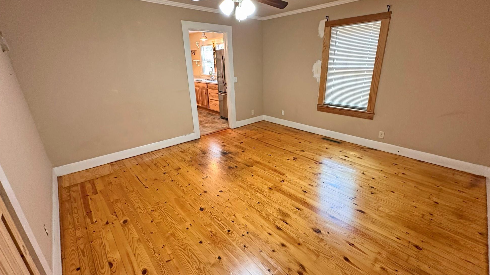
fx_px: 208
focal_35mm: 16
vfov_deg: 67.1
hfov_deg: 99.3
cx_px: 254
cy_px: 133
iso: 320
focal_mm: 2.22
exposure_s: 1/60
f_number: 2.2
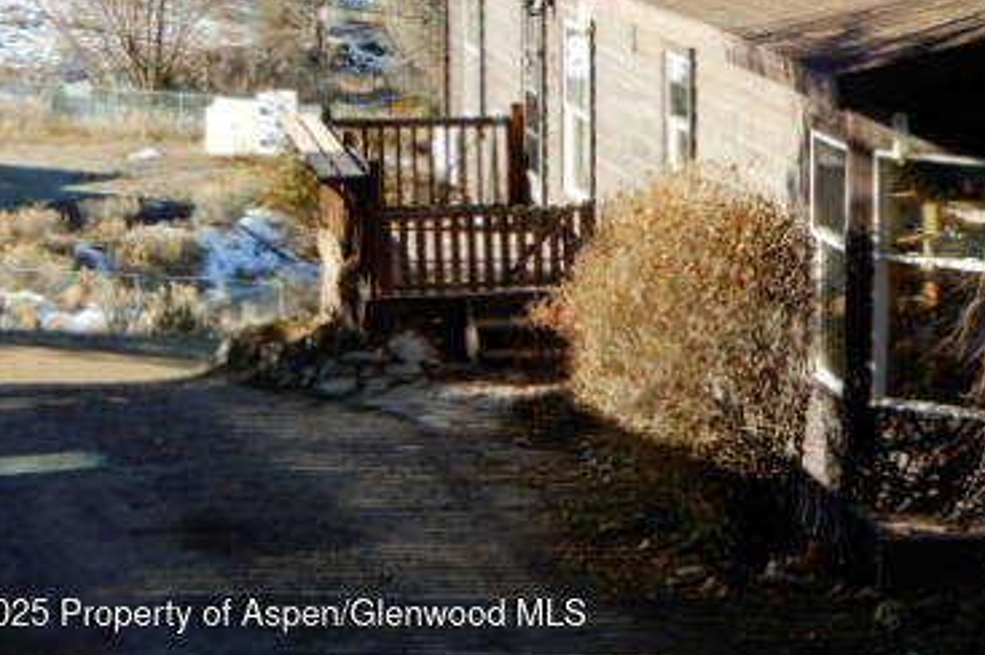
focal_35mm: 118
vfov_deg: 11.5
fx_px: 3226
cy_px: 27
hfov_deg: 17.2
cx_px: 789
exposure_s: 1/200
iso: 80
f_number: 4.5
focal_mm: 11.6
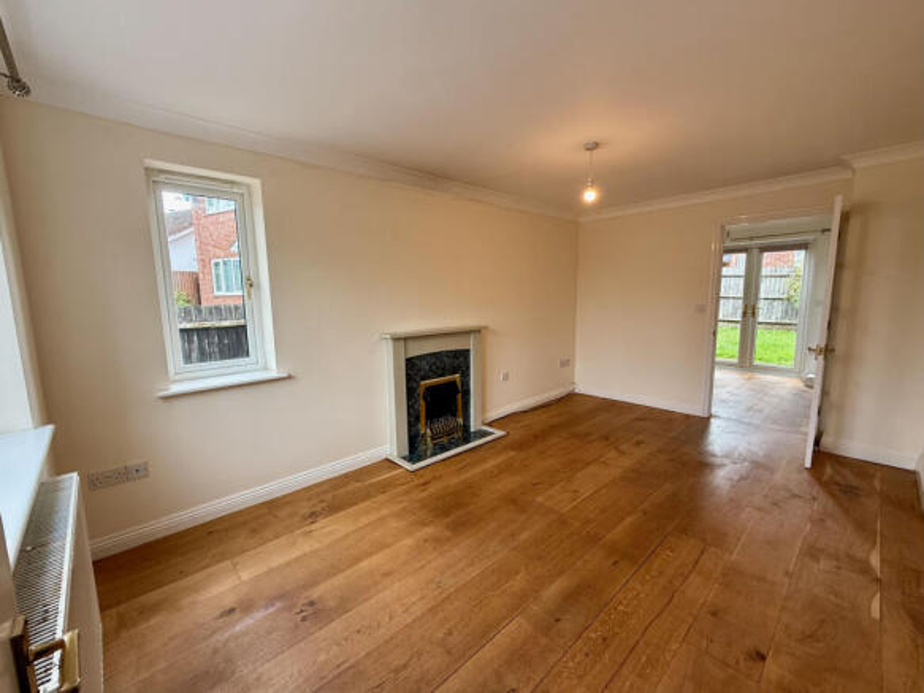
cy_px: 346
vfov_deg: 85.7
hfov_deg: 102.1
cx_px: 462
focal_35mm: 14
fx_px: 374
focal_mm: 2.22
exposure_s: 1/99
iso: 100
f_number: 2.2
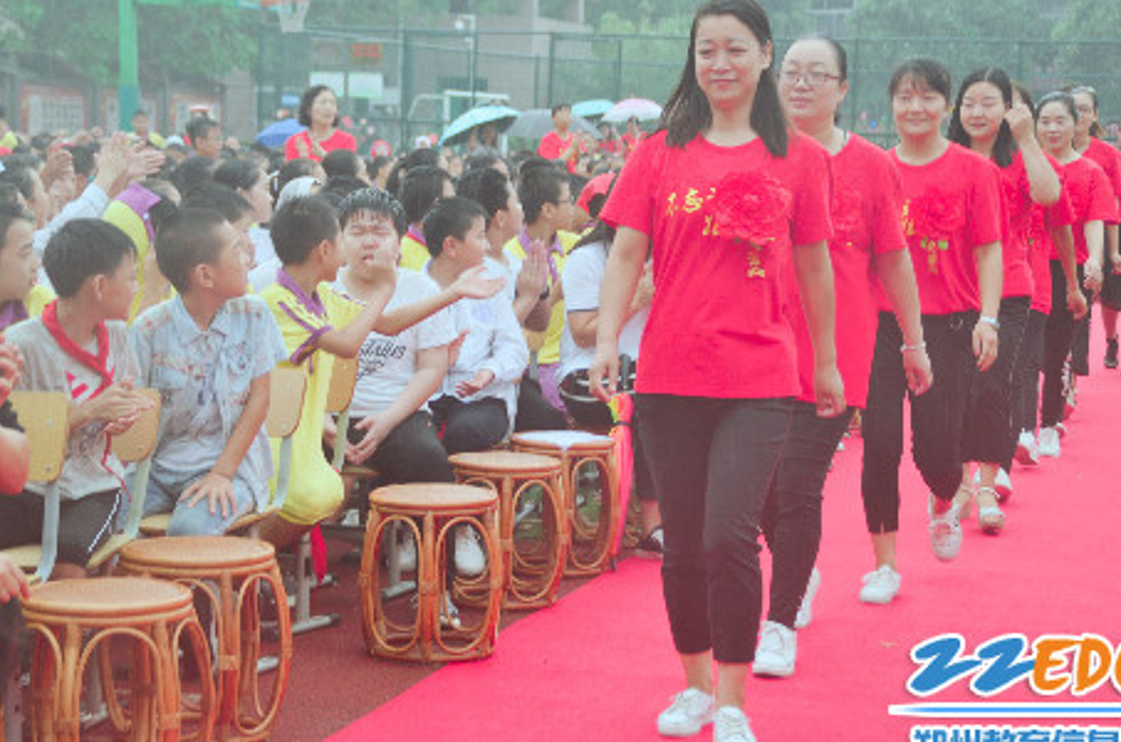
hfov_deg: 23.7
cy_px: 367
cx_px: 572
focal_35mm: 86
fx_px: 2672
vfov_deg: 15.8
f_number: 5
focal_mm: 52
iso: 400
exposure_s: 1/100
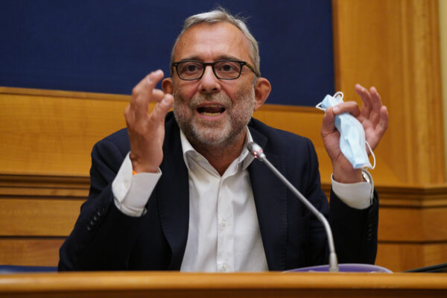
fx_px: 1751
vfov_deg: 9.7
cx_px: 224
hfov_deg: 14.6
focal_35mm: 141
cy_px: 149
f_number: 5.6
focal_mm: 141
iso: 6400
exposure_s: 1/125
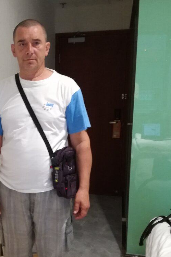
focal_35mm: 45
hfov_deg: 29.0
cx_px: 26
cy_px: 156
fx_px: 321
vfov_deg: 43.4
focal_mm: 3.79
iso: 500
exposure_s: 1/20
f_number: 2
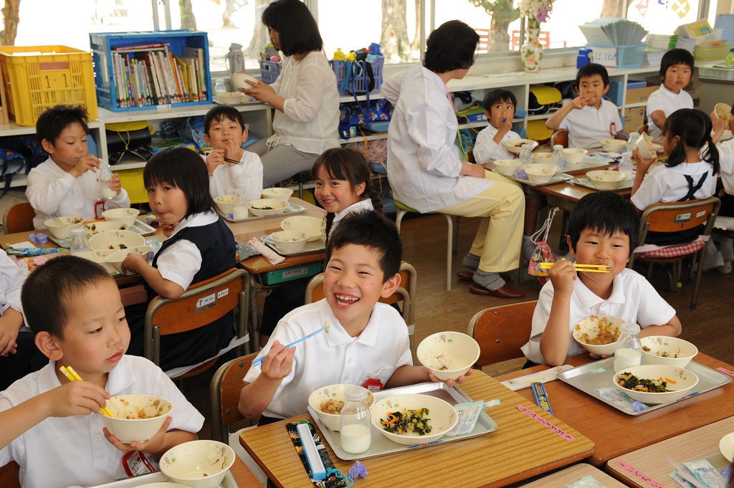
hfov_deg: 44.5
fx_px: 896
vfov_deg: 30.5
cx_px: 367
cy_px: 244
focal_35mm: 44
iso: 400
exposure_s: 1/60
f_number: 8
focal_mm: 44
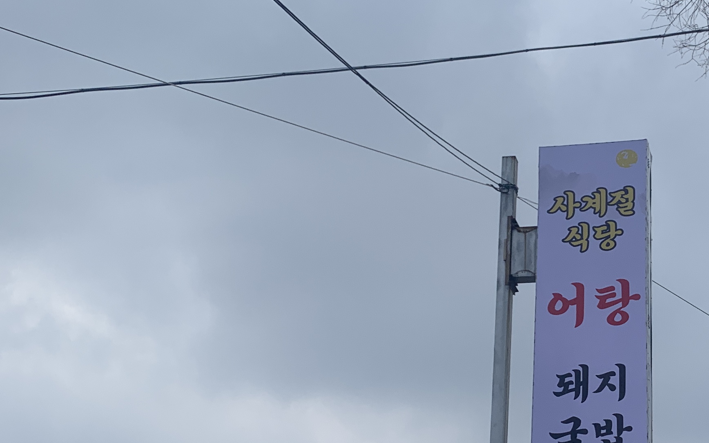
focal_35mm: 64
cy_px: 350
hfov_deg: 30.6
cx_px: 640
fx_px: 1237
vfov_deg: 20.1
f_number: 1.8
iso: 25
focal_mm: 4.25
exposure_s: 1/2033
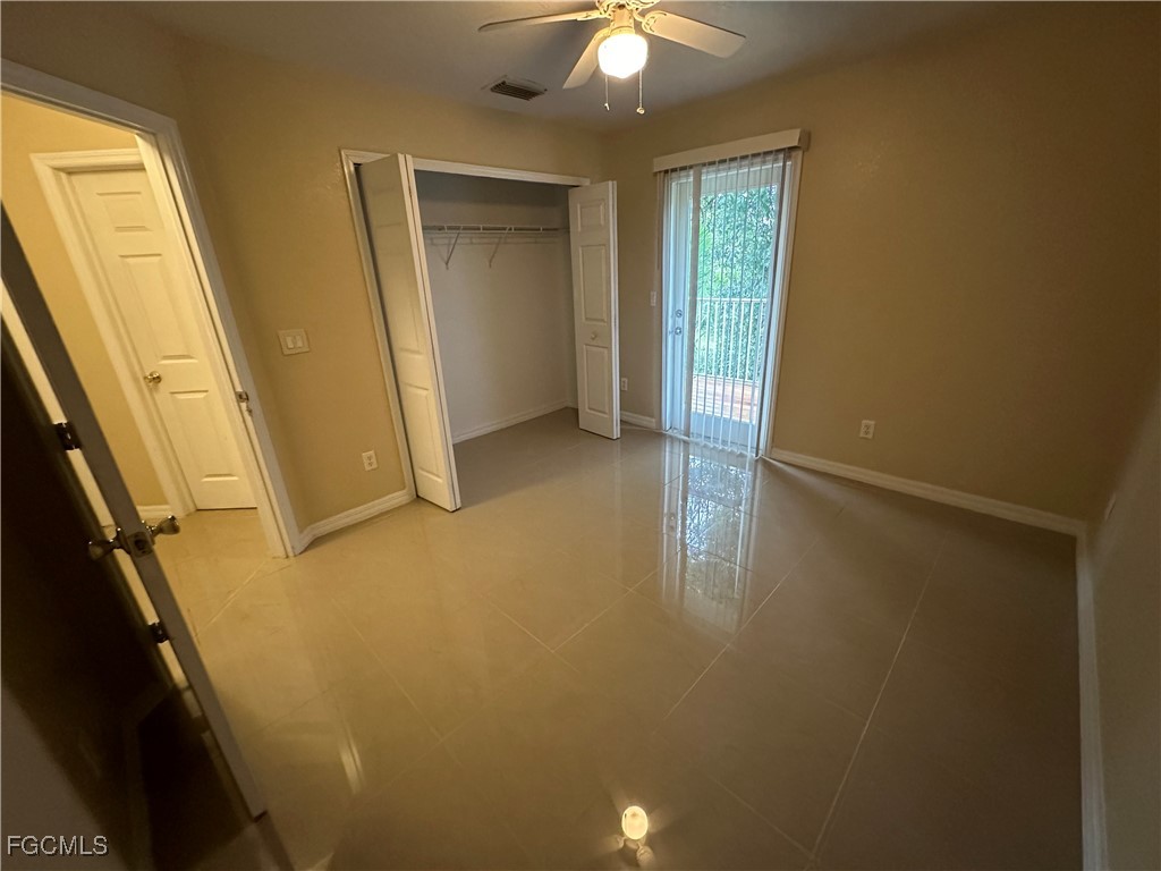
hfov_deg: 102.1
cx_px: 580
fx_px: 470
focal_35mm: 14
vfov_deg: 85.7
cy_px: 436
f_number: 2.2
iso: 800
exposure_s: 1/60
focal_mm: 2.22
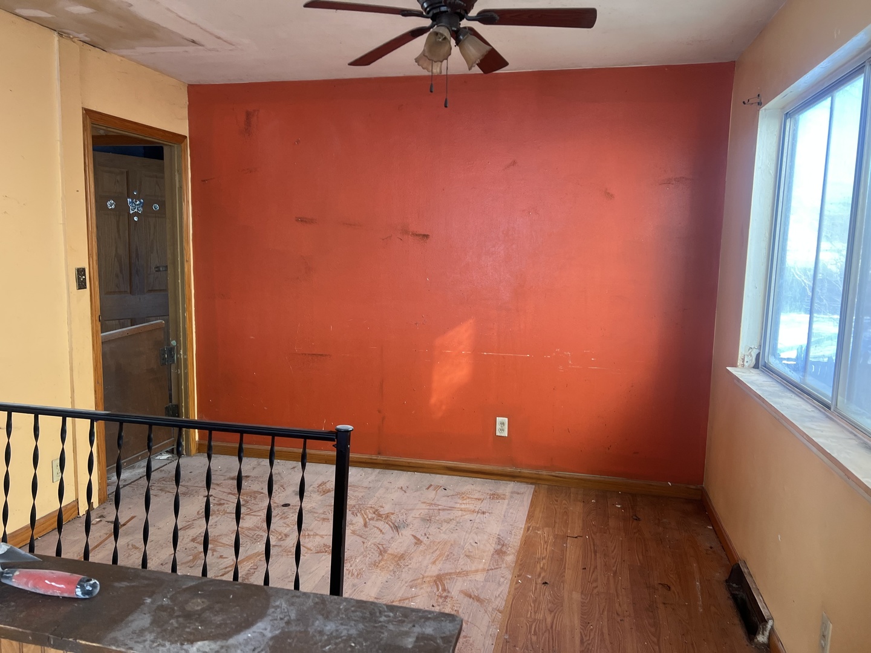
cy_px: 326
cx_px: 436
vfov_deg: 53.1
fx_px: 654
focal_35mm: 26
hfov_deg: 67.3
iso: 125
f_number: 1.5
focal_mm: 5.7
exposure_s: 1/121
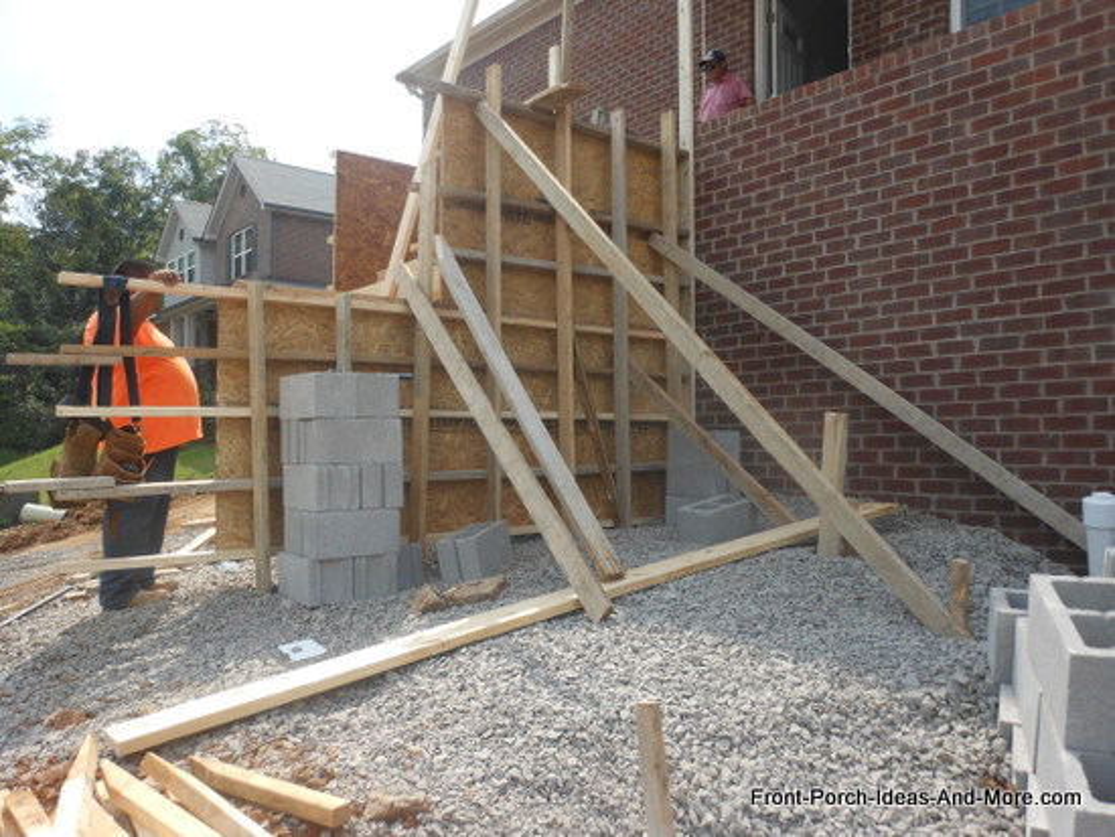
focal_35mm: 28
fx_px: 902
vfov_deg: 49.8
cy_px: 418
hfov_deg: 63.4
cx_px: 558
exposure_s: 1/400
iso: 80
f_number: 3.7
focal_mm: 5
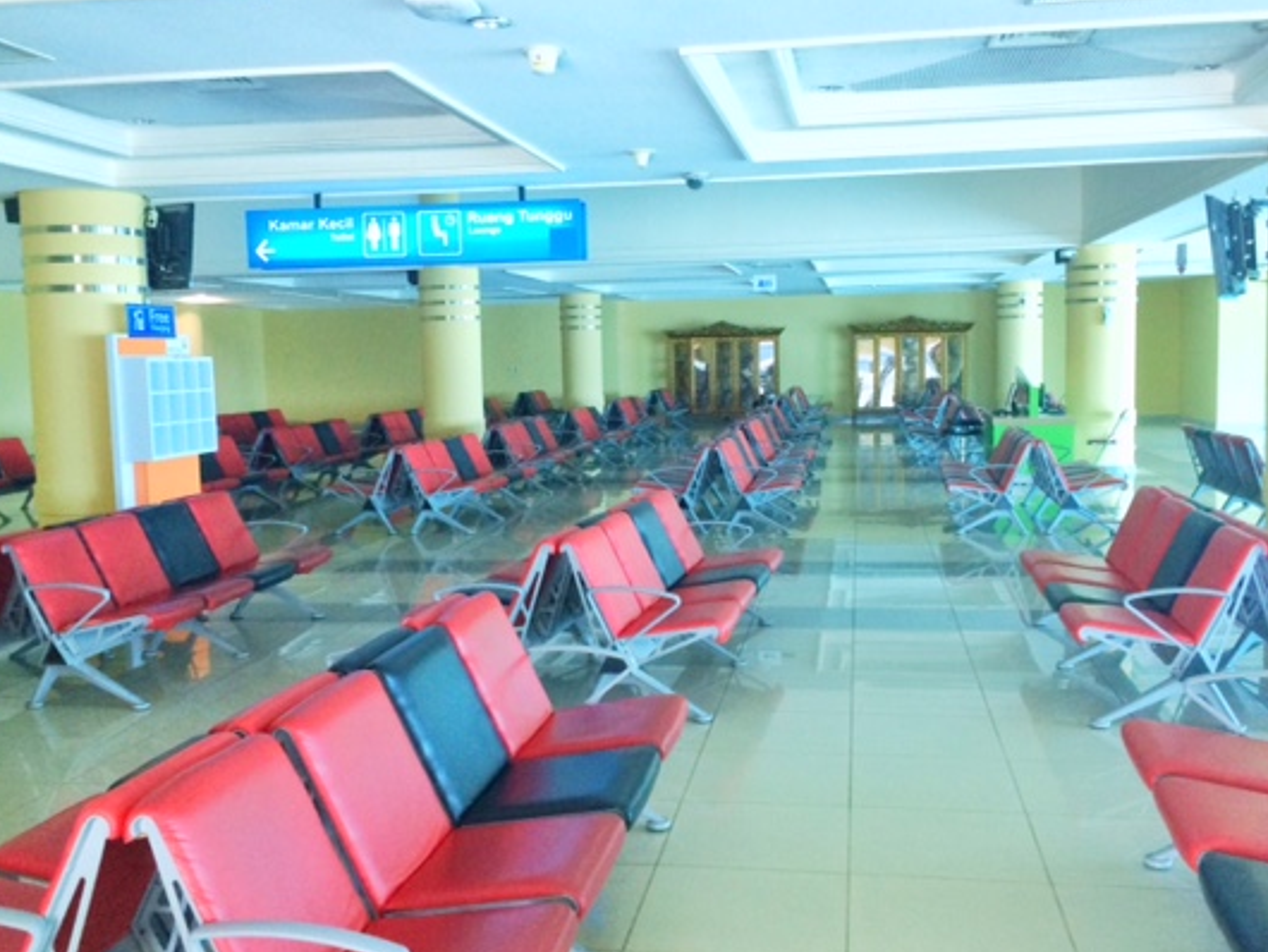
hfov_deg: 52.6
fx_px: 1283
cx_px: 656
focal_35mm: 35
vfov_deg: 40.7
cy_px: 469
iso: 100
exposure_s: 1/33
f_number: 2.2
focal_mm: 4.15
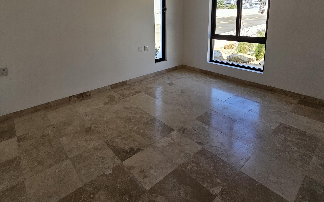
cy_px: 45
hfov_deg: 87.7
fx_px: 168
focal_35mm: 19
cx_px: 144
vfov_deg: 58.2
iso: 64
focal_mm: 2.2
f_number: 2.2
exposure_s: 1/305
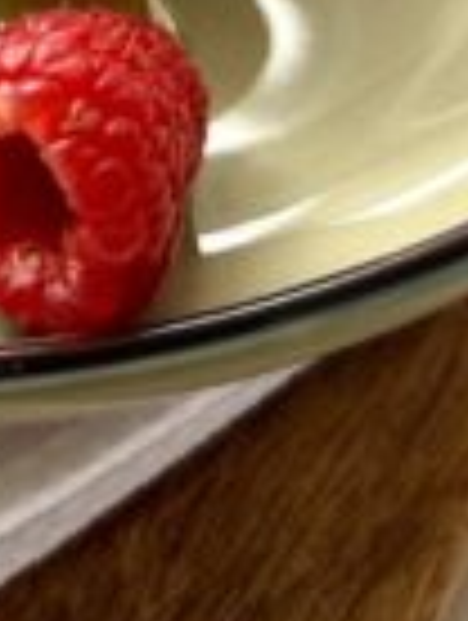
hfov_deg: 13.8
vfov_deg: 17.2
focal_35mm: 104
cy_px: -292
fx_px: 1869
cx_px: -99
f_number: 1.78
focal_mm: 6.76
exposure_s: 1/107
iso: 200
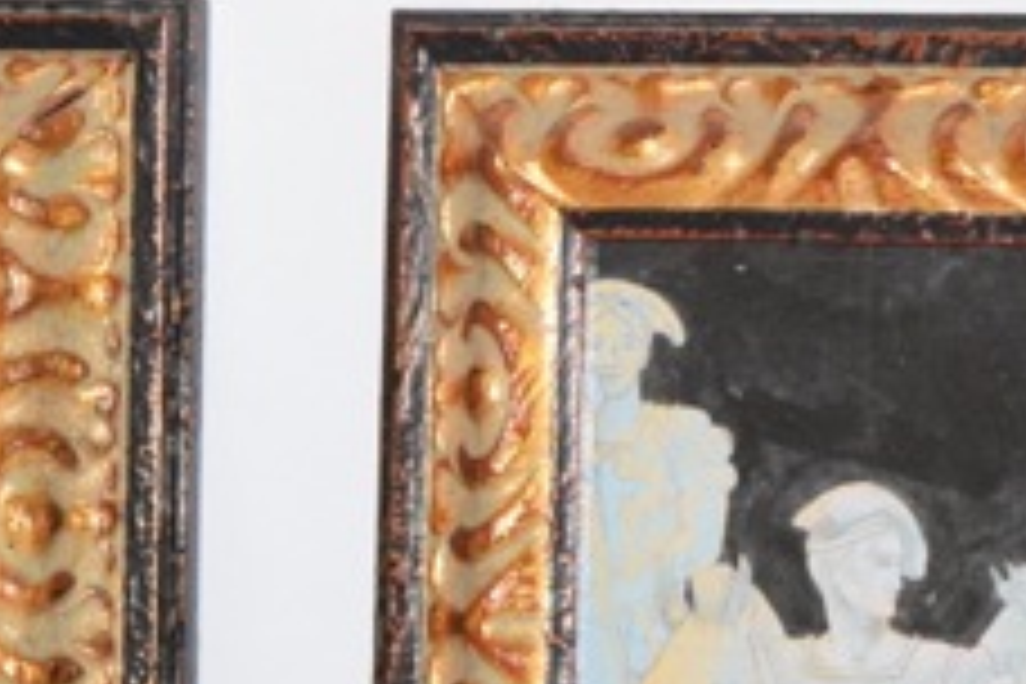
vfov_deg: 3.8
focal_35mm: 362
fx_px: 10322
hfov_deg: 5.7
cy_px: 1046
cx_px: 364
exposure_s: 1/60
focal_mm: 55
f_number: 5.6
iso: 3200
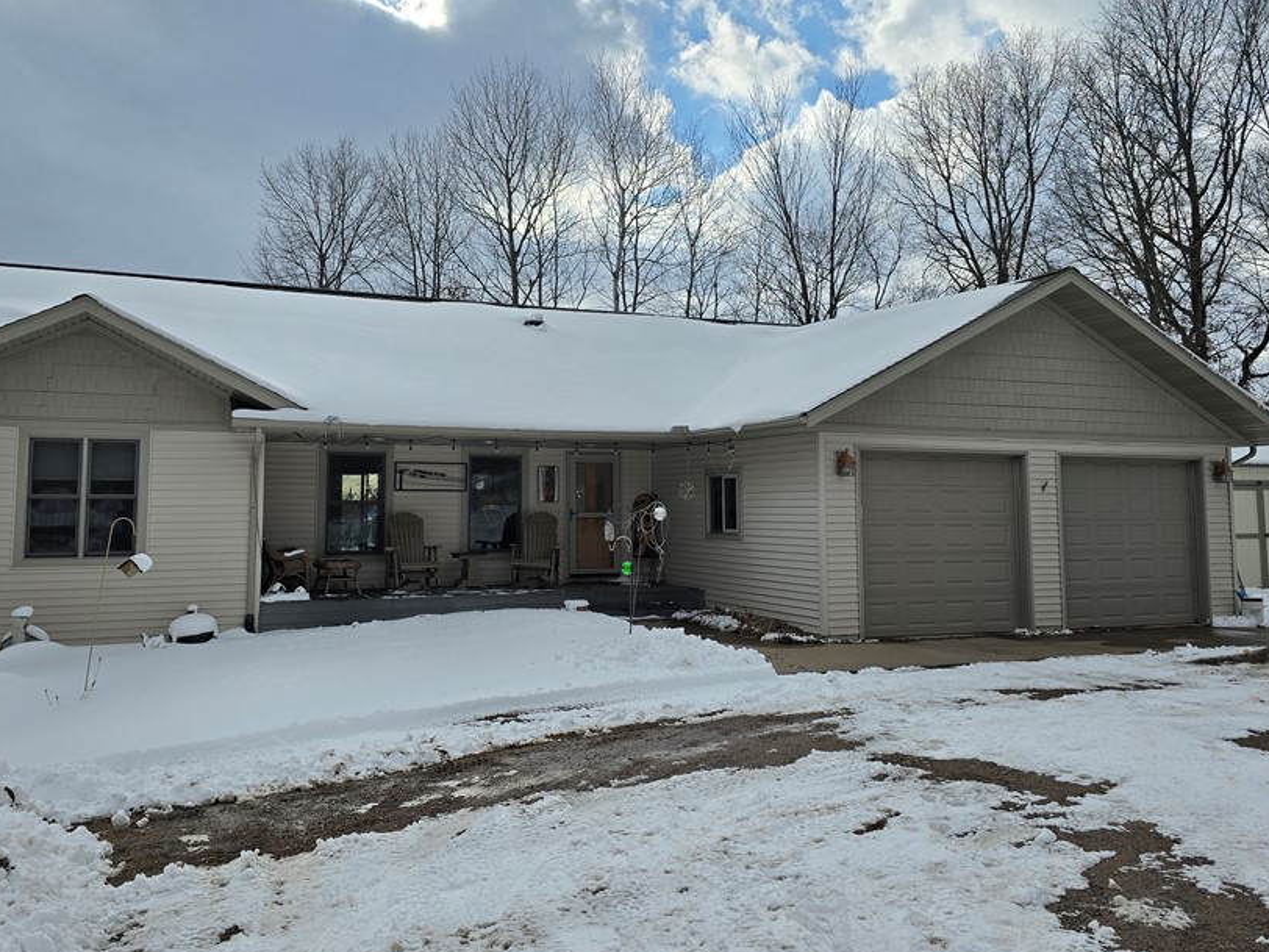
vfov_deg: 48.1
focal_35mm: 29
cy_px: 425
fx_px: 1063
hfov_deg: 61.5
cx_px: 559
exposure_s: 1/2005
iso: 12
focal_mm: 6.3
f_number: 1.7
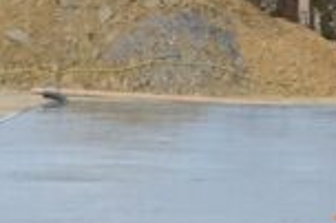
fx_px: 1883
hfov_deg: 10.2
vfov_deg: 6.8
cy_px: 176
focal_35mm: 202
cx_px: 208
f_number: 5.6
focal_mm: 32
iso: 100
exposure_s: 1/125
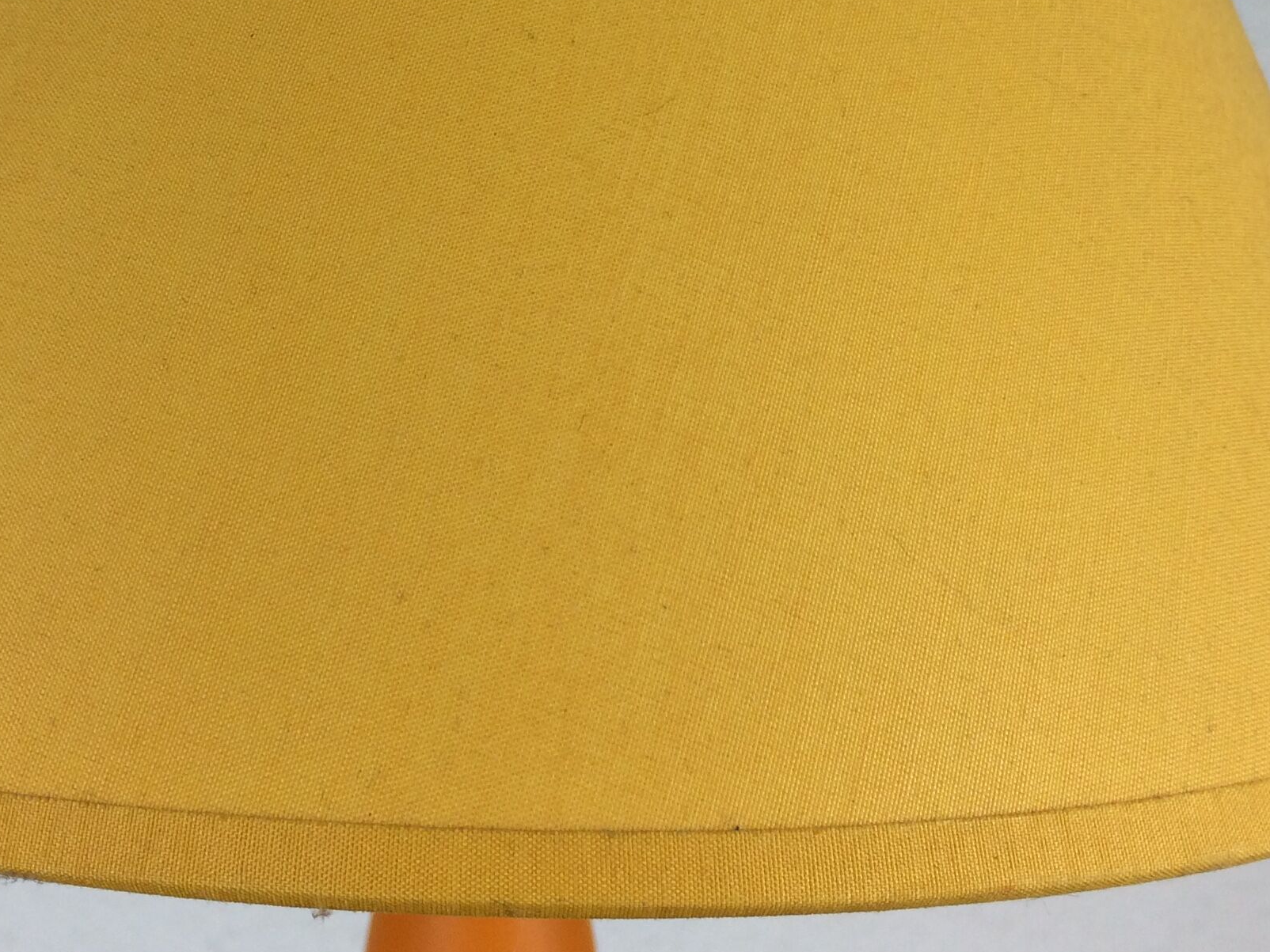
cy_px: 97
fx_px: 2165
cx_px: 473
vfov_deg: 24.1
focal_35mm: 59
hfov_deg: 32.5
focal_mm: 4.15
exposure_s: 1/100
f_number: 2.2
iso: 40
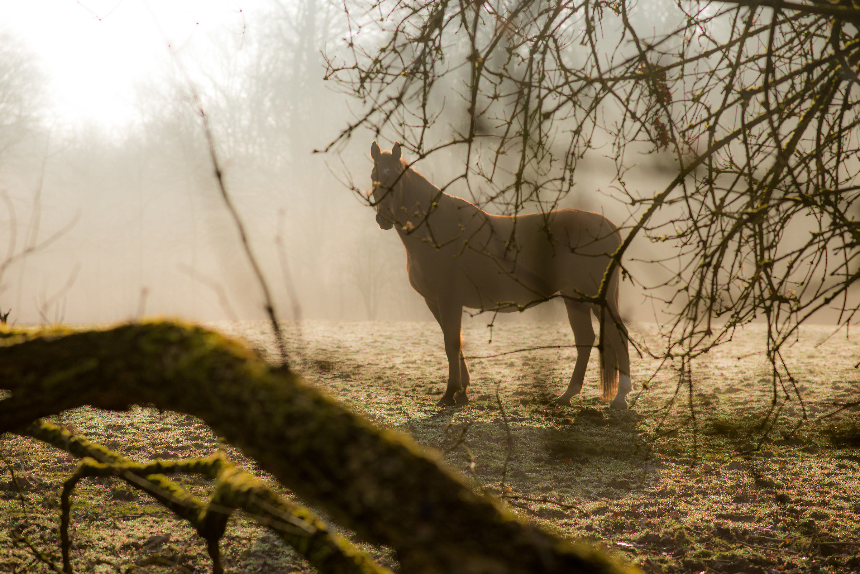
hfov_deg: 23.9
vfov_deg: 16.1
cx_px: 430
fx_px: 2031
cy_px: 287
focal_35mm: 85
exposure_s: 1/1000
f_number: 3.5
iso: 100
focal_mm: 85
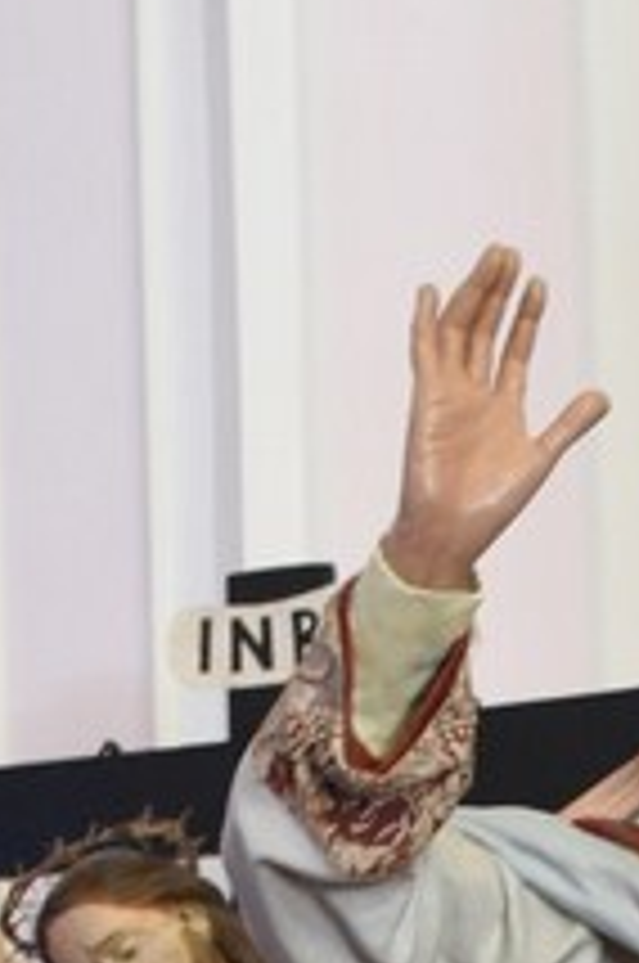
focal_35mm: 158
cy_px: 1544
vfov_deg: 12.3
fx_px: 4220
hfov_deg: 8.5
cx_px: 801
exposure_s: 1/30
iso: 1400
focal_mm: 30
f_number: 6.3
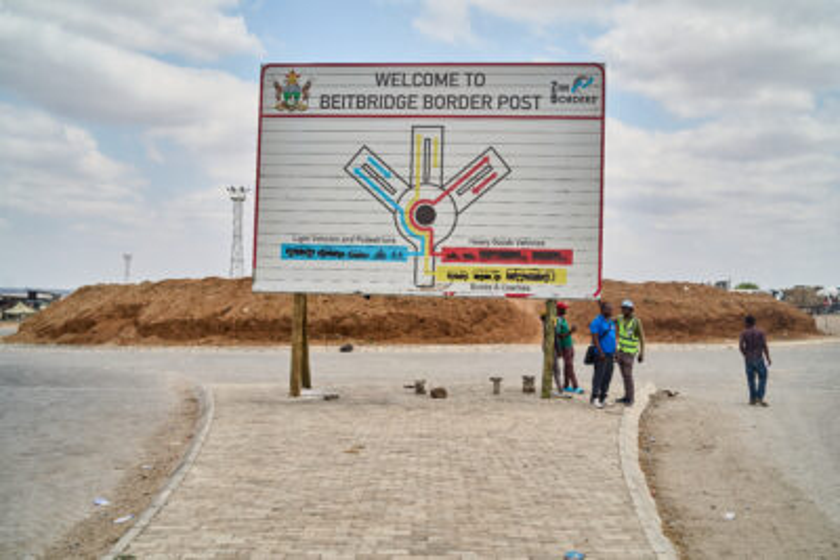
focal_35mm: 35
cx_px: 420
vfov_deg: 37.9
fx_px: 817
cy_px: 280
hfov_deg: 54.4
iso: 640
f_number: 4
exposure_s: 1/4000
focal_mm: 35
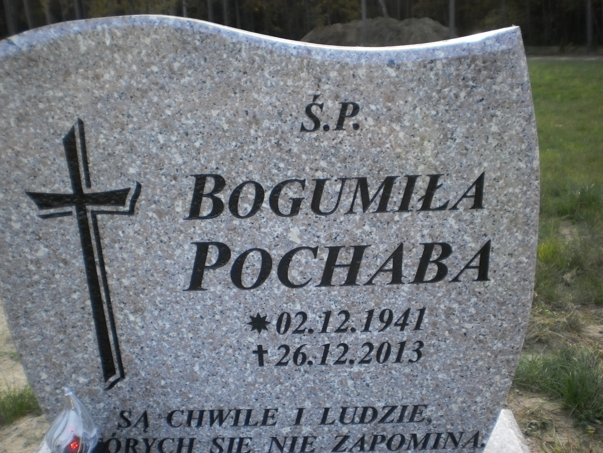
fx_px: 627
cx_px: 302
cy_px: 226
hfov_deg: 51.4
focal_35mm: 36
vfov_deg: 39.7
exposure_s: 1/200
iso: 100
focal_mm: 6.3
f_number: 3.1
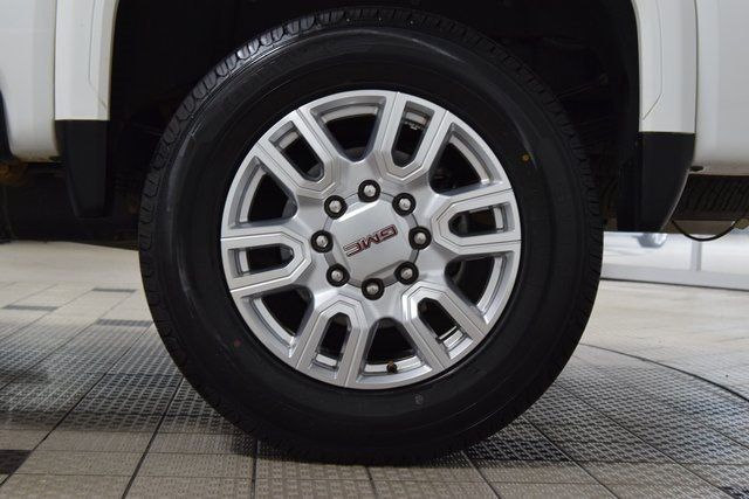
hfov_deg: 31.9
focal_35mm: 63
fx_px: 1311
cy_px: 250
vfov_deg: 21.6
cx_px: 374
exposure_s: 1/60
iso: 1600
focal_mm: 42
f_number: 6.3
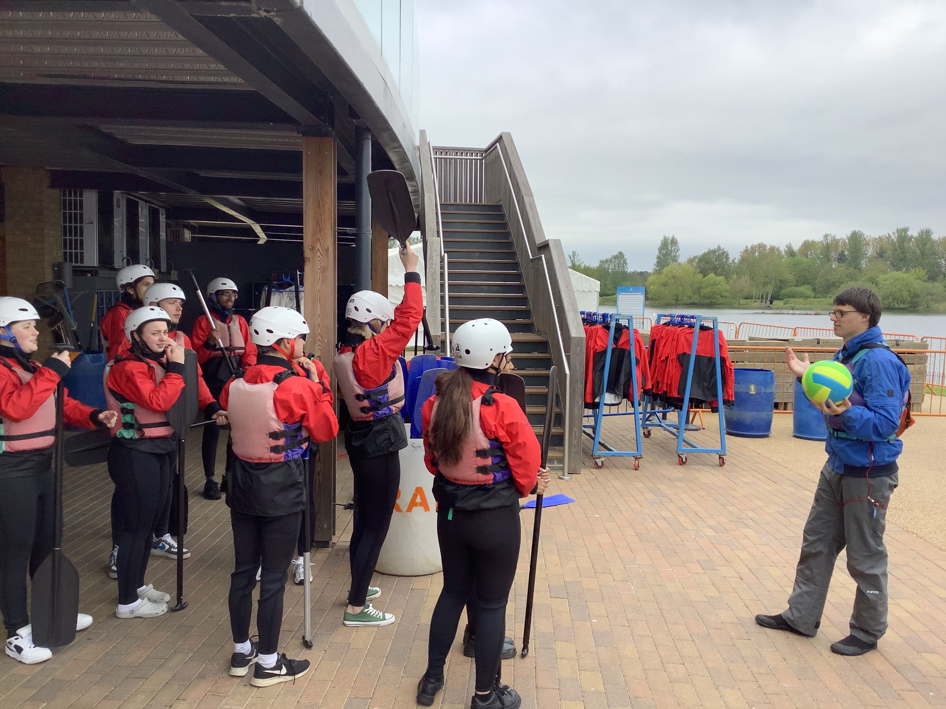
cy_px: 354
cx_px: 473
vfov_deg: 45.4
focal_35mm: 31
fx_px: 847
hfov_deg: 58.4
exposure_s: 1/268
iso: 25
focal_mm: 3.3
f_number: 2.4
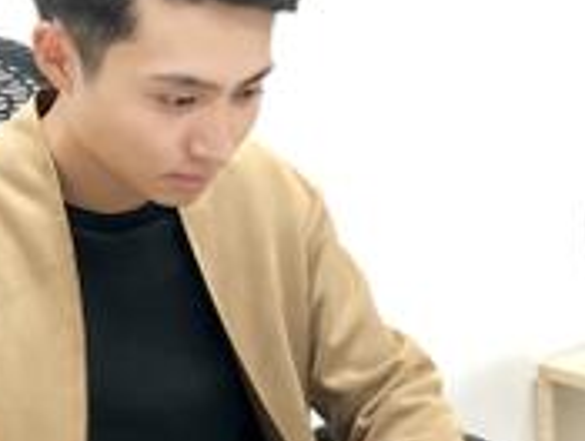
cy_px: 282
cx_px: 201
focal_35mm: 75
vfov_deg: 19.7
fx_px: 1270
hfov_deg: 25.8
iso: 64
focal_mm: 4
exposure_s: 1/17
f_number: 1.8
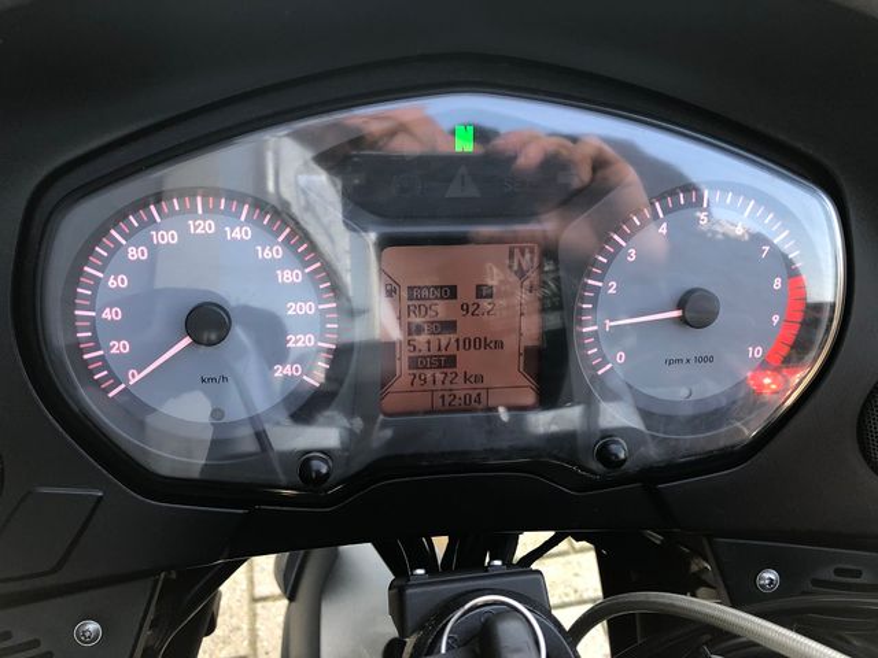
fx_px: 710
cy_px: 329
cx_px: 439
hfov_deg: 63.4
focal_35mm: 28
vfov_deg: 49.7
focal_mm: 3.99
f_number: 1.8
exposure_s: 1/120
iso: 40
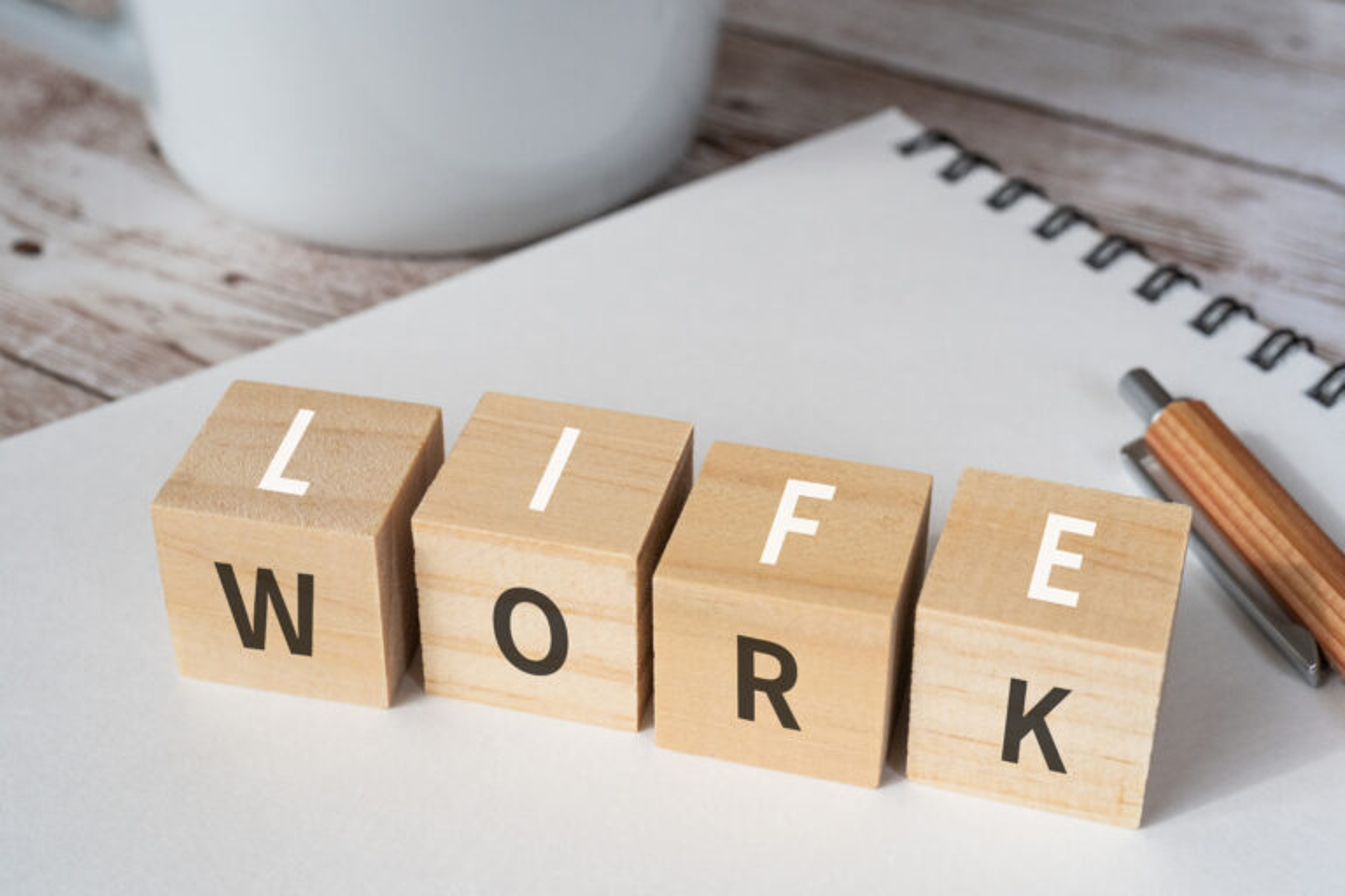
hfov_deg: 39.6
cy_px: 448
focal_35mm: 50
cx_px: 672
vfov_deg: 27.0
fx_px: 1868
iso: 1000
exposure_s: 1/50
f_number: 11
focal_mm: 50
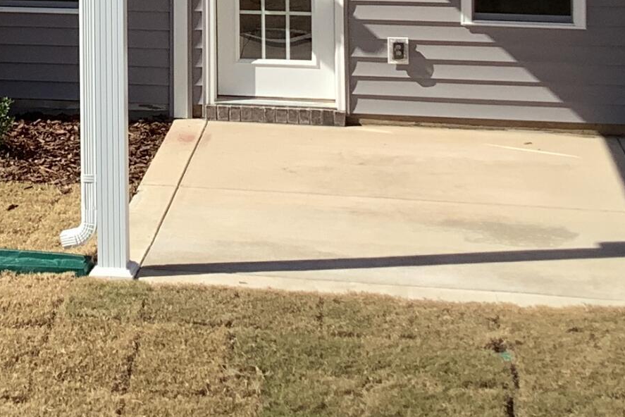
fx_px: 1893
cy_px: -203
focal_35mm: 109
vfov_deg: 12.0
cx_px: -40
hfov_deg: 18.1
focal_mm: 3.3
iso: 25
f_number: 2.4
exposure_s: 1/1253
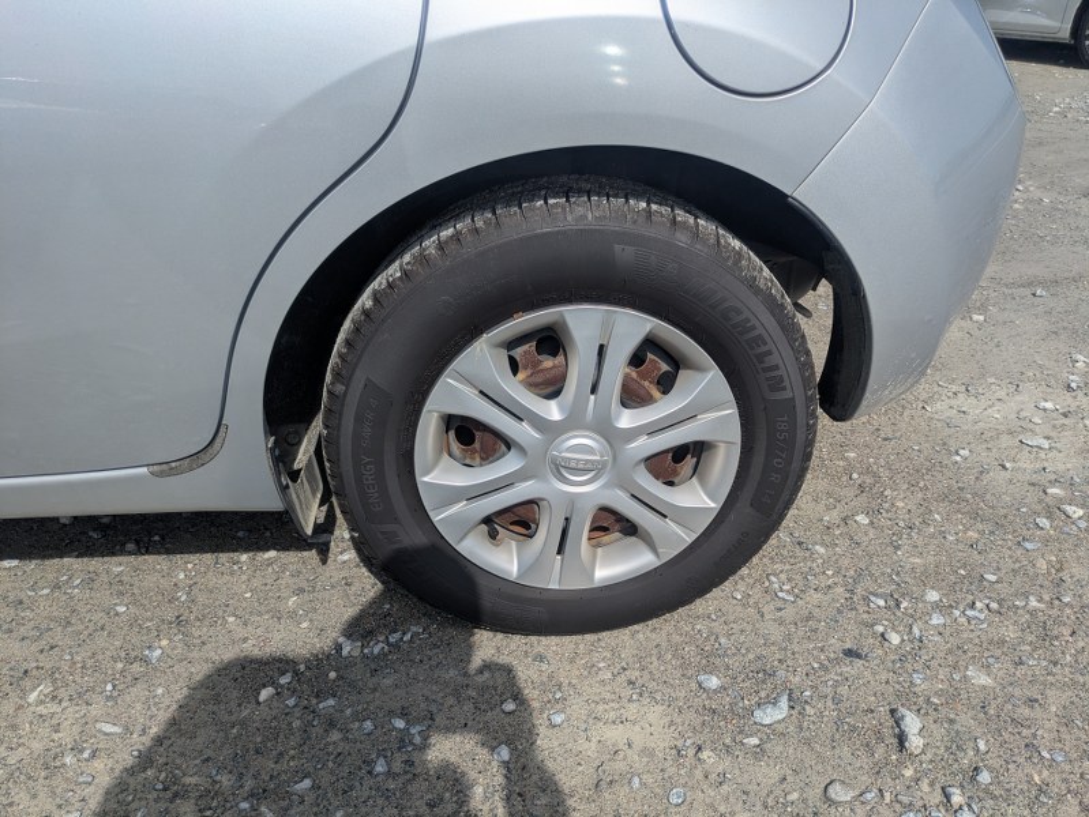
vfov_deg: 54.9
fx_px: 787
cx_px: 544
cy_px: 408
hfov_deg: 69.4
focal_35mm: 25
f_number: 1.89
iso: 48
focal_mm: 5.43
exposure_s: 1/6452
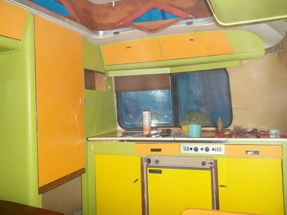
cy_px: 108
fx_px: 265
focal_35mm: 32
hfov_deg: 56.8
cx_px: 144
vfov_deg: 44.2
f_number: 2.9
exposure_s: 1/30
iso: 160
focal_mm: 5.7
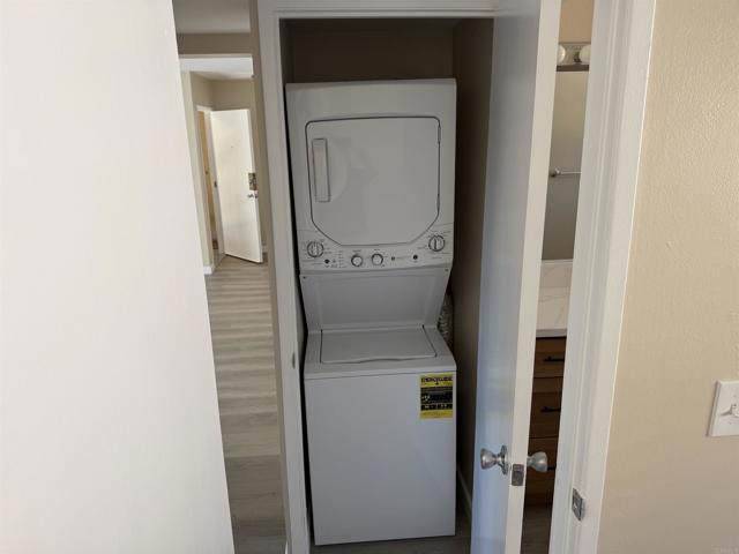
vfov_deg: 56.8
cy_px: 277
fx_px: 512
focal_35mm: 24
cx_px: 370
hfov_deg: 71.6
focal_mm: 6.76
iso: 100
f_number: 1.78
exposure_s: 1/121
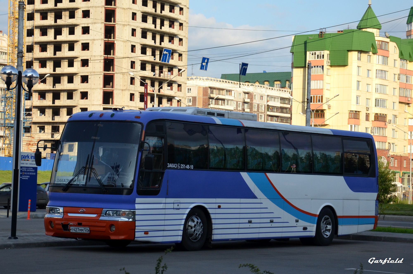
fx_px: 996
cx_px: 206
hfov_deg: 23.4
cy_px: 137
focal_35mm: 87
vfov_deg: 15.6
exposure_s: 1/1250
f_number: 5
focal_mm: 58
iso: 400
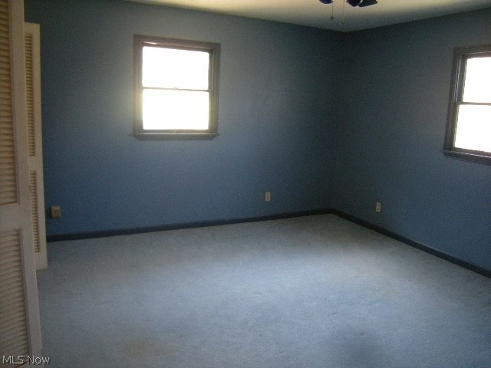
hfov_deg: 63.4
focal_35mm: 28
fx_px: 397
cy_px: 184
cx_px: 246
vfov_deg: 49.7
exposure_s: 1/33.5
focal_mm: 4.7
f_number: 2.8
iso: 400
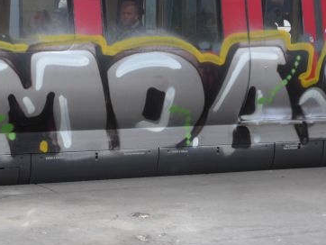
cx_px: 126
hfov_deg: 16.9
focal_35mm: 116
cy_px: 166
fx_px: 1093
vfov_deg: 12.8
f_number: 4.6
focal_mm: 18
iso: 400
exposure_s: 1/25
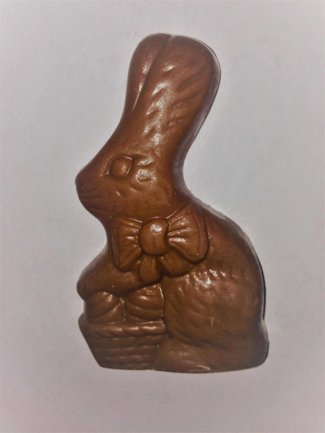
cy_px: 216
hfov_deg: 42.9
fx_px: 413
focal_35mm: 33
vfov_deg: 55.4
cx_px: 162
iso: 50
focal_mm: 4.12
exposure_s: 1/452
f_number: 2.4
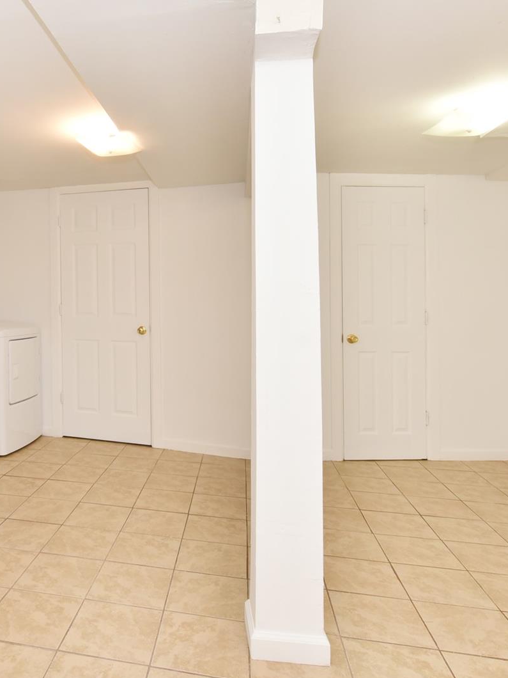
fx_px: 509
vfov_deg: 67.1
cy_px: 304
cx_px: 116
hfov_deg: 50.5
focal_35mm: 26
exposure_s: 1/25
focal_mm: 14
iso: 1600
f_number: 14
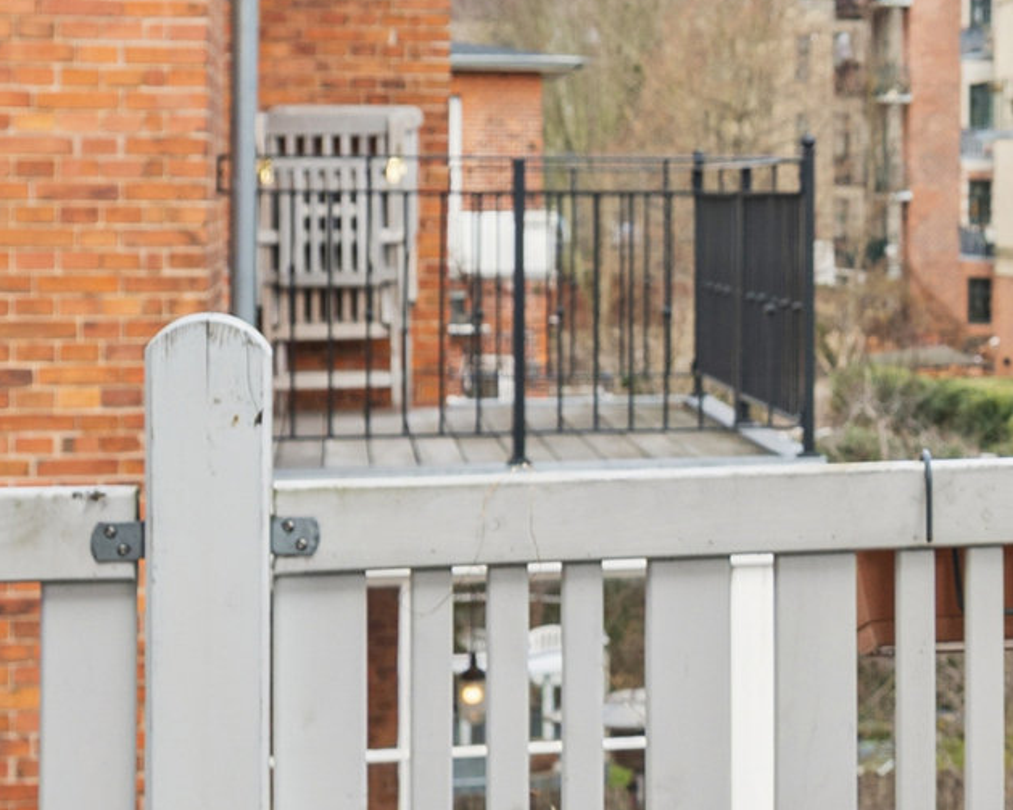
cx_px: 1483
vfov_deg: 15.9
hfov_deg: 18.0
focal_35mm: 96
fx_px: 2885
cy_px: 568
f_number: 6.3
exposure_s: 1/250
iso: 200
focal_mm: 21.5
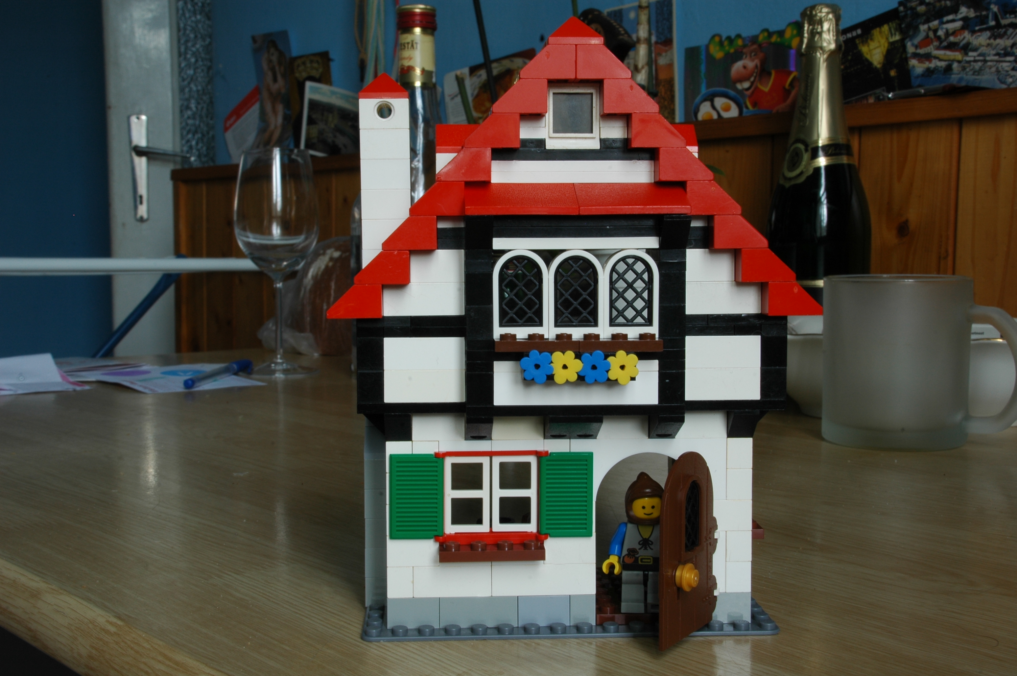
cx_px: 508
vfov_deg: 28.9
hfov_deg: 42.4
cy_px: 338
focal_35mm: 46
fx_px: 1312
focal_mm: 31
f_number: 25
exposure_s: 1/2
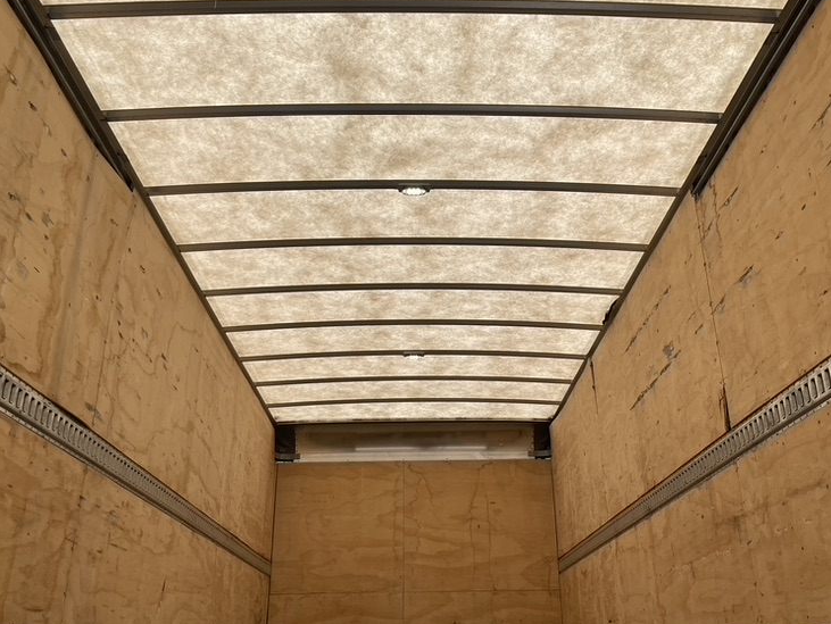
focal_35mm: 35
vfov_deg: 40.6
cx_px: 434
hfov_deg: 52.6
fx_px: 841
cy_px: 256
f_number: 1.6
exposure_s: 1/2203
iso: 32
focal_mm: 5.1
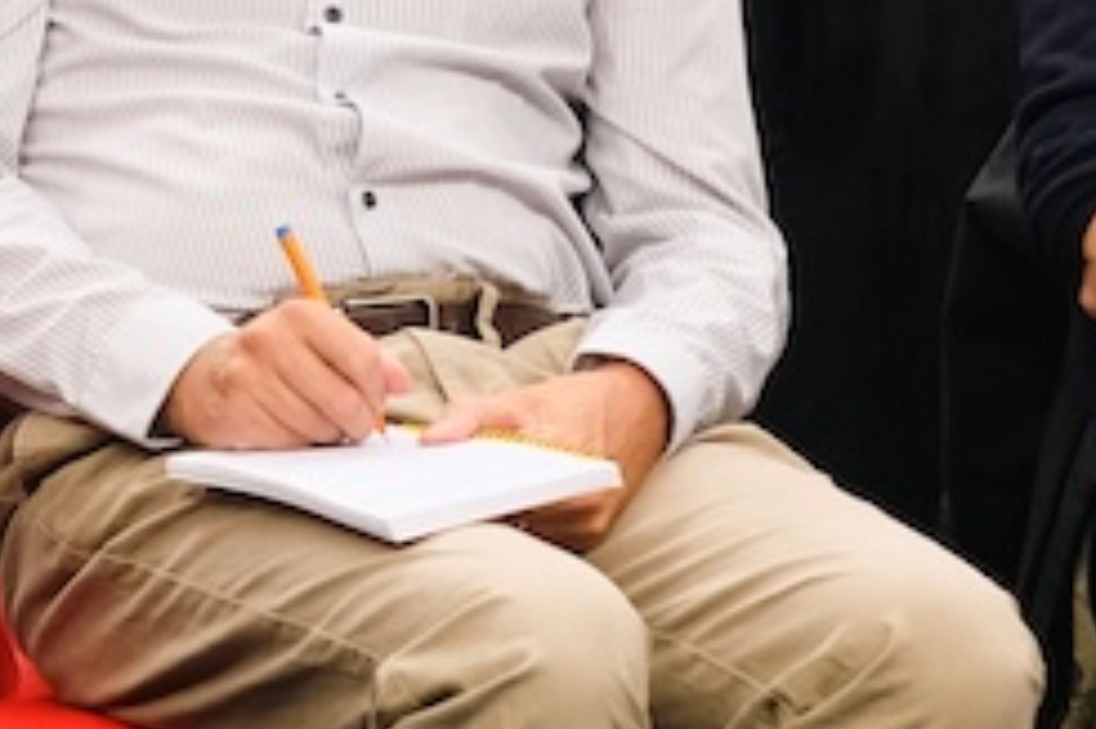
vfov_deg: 3.7
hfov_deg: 5.5
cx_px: -447
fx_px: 11287
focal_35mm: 371
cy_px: 514
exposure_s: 1/125
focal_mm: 56
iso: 500
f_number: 2.8
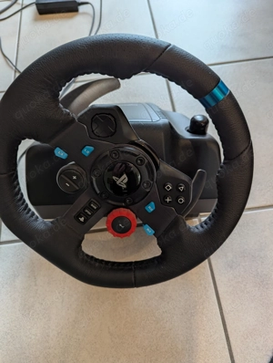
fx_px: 252
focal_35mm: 24
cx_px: 136
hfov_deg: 57.0
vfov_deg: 71.5
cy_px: 182
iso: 384
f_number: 1.85
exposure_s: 1/79.2
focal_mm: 6.81
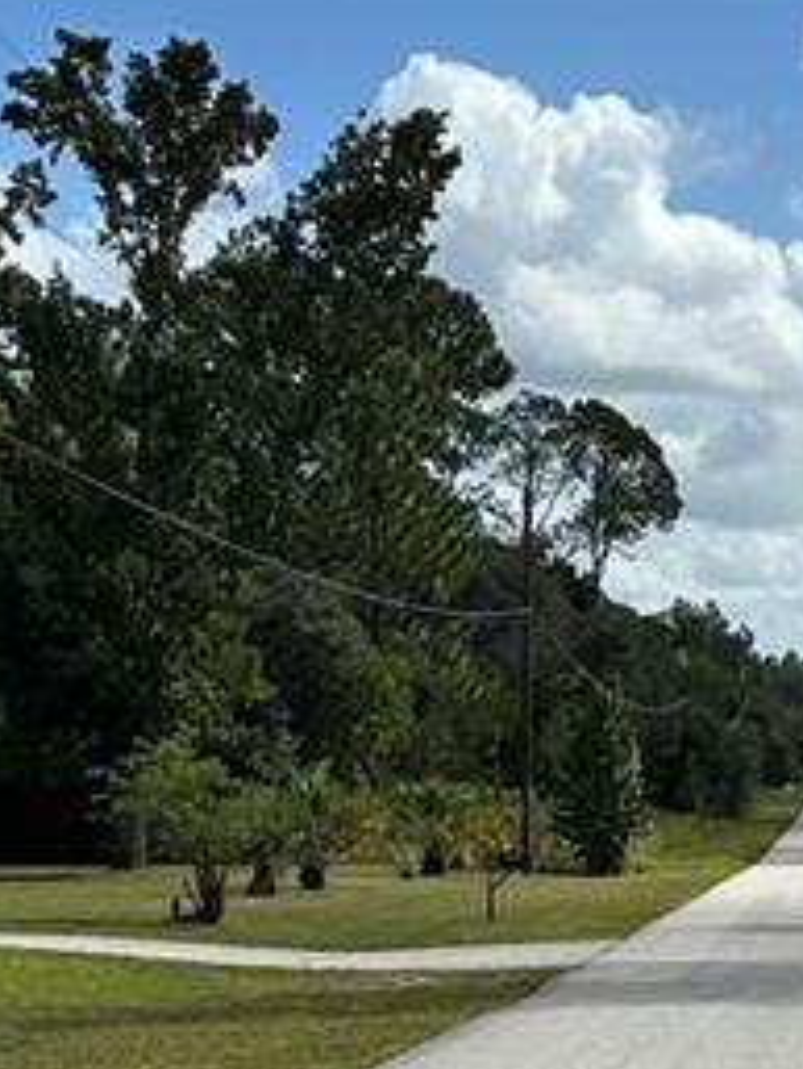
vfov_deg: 17.2
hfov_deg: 12.9
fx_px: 3461
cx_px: 965
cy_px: 1069
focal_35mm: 112
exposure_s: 1/6623
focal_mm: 6.86
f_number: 1.78
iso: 80
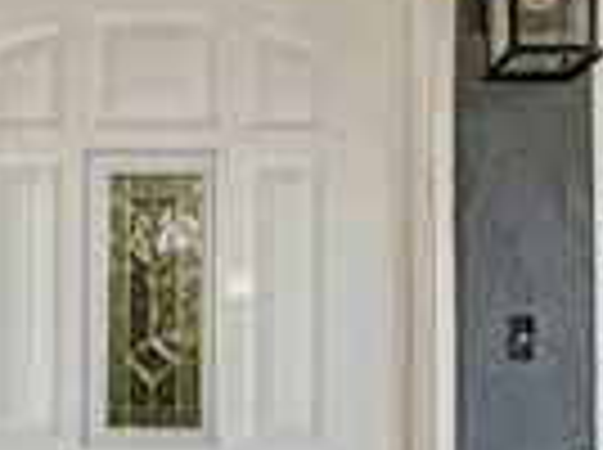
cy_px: 459
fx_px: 1200
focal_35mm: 69
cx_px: 130
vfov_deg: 20.5
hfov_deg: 27.7
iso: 640
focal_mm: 10
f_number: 8
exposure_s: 1/320
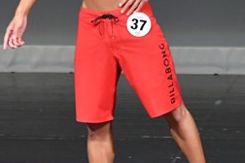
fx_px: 6587
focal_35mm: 968
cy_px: 39
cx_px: 177
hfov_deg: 2.1
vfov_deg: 1.4
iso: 4000
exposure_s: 1/400
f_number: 5.6
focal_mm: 210
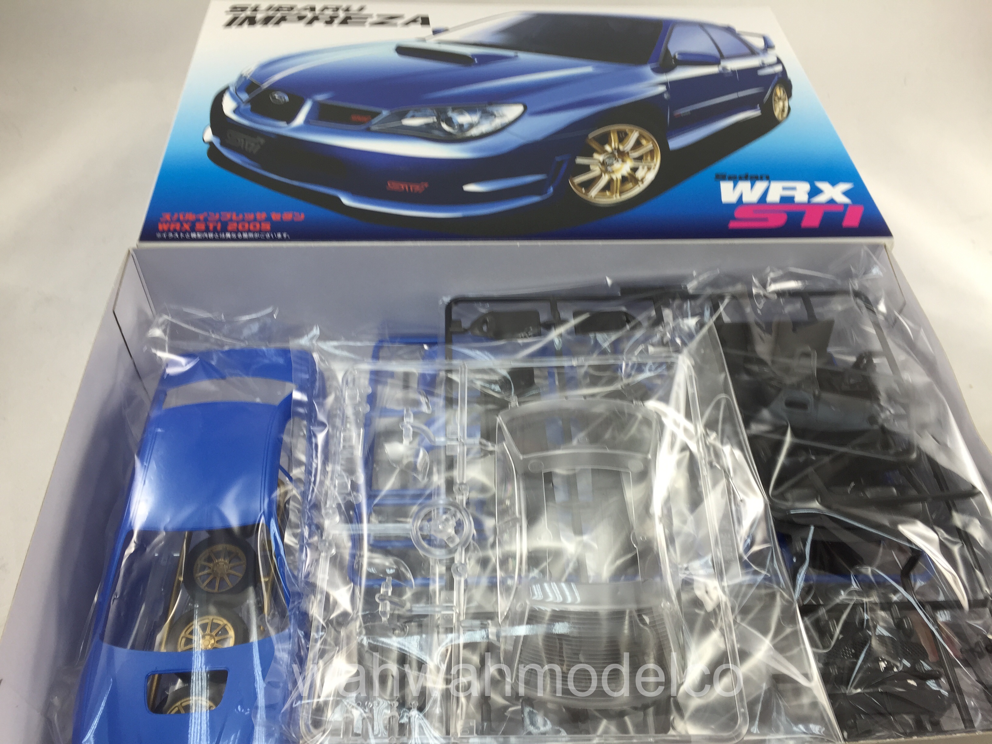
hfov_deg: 61.7
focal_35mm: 29
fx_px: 831
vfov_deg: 48.2
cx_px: 496
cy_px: 372
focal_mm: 4.15
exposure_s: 1/50
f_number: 2.2
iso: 32
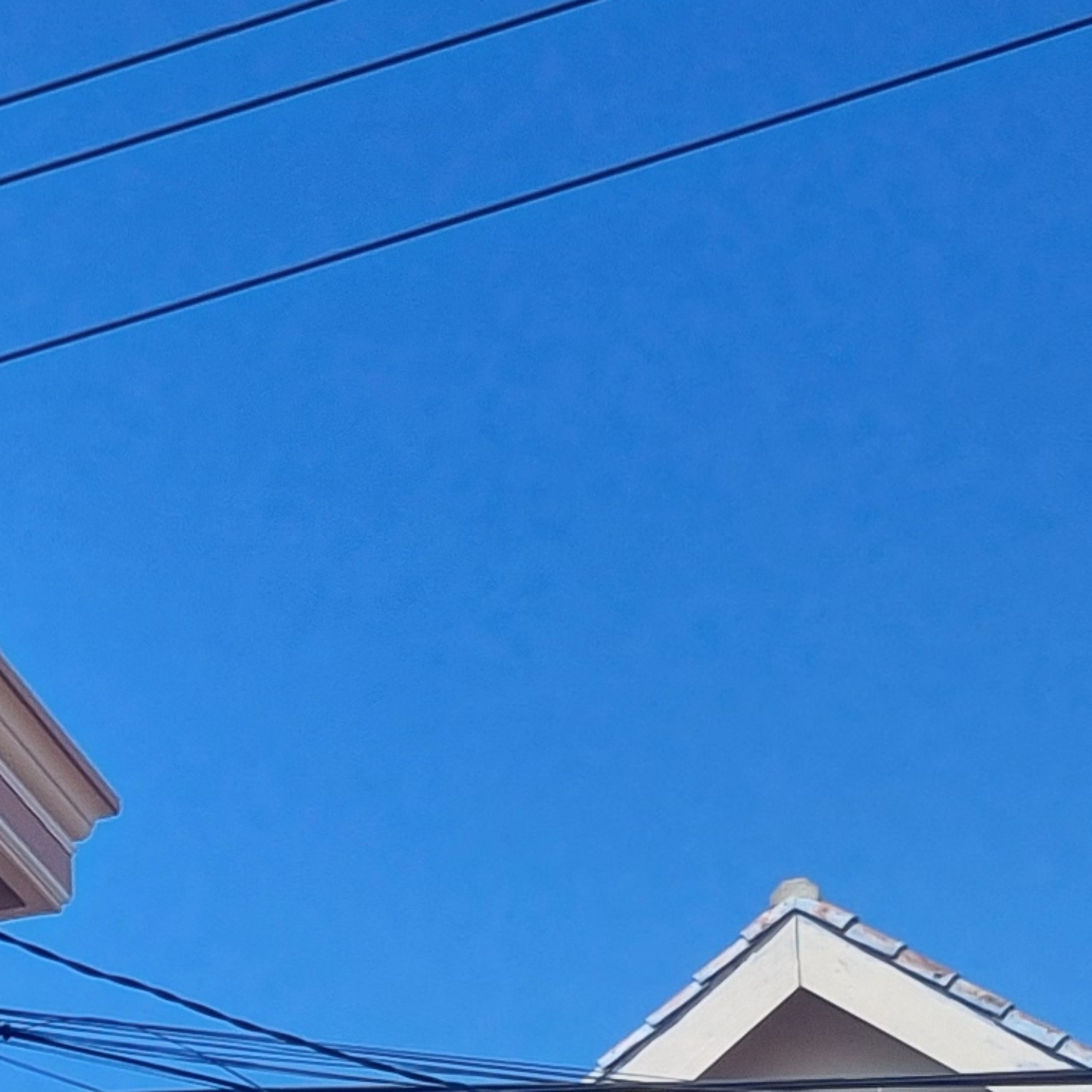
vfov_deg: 12.8
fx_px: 4319
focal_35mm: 121
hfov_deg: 14.1
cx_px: -105
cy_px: 2078
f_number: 1.8
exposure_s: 1/1708
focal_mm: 5.4
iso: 50
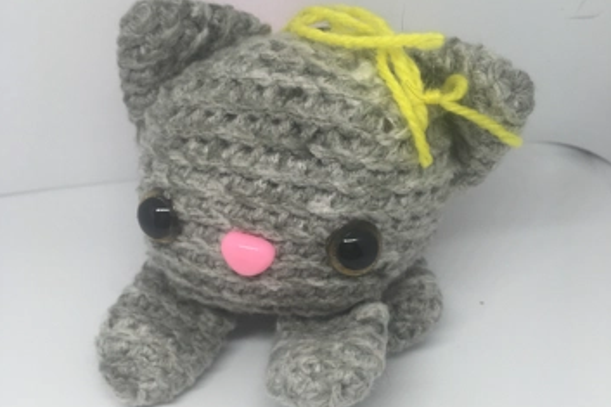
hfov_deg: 47.4
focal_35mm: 41
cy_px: 239
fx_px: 696
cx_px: 308
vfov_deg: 32.5
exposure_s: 1/120
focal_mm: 4.15
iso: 32
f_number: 2.2
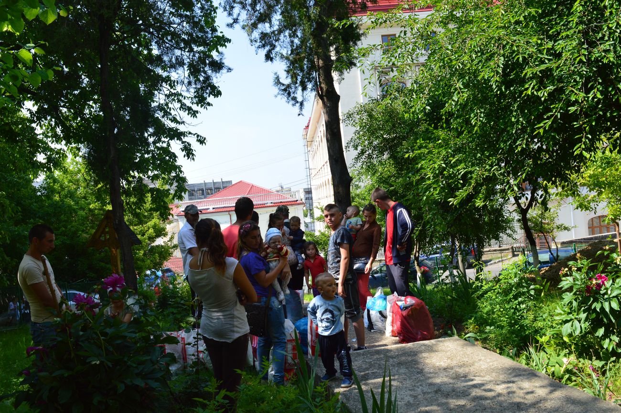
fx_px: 517
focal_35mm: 30
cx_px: 310
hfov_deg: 62.0
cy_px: 206
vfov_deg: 43.5
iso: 400
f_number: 10
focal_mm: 20
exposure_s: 1/250
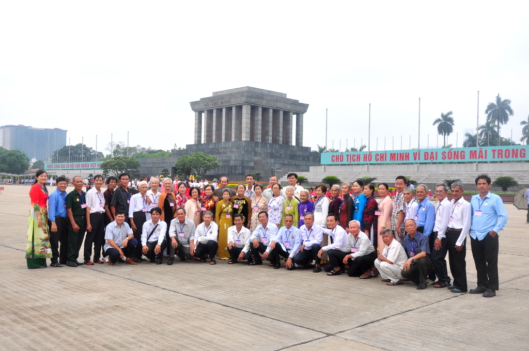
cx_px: 264
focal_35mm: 36
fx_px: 528
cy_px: 176
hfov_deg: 53.2
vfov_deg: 36.8
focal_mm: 24
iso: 320
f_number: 9
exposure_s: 1/320
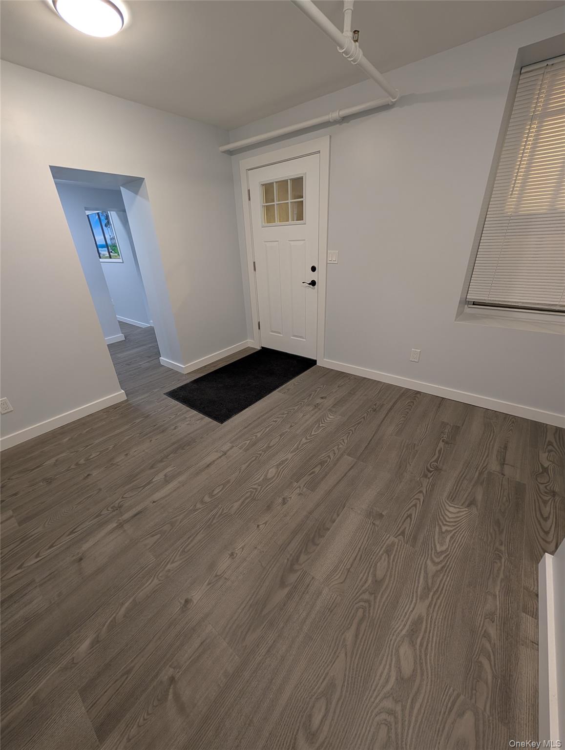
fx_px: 260
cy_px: 375
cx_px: 282
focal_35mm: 12
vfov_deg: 110.4
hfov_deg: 94.7
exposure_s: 1/24
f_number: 1.7
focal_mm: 2.02
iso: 63
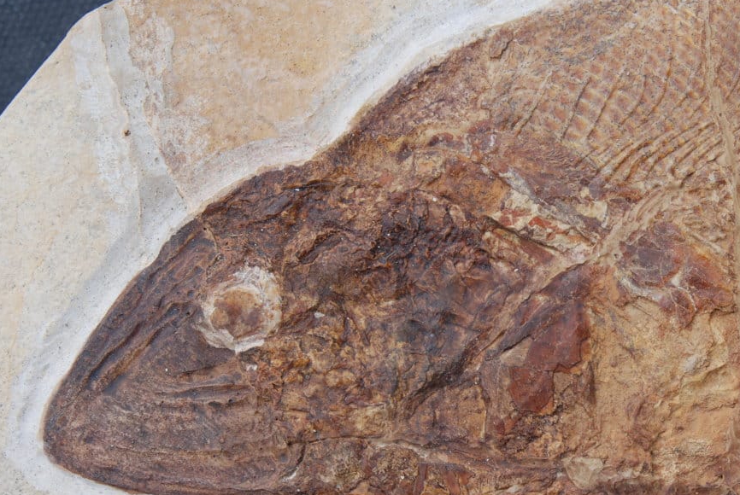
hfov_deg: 17.0
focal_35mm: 119
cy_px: 365
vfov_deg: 11.5
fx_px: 2449
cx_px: 606
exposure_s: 1/160
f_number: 6.3
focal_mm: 46
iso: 100
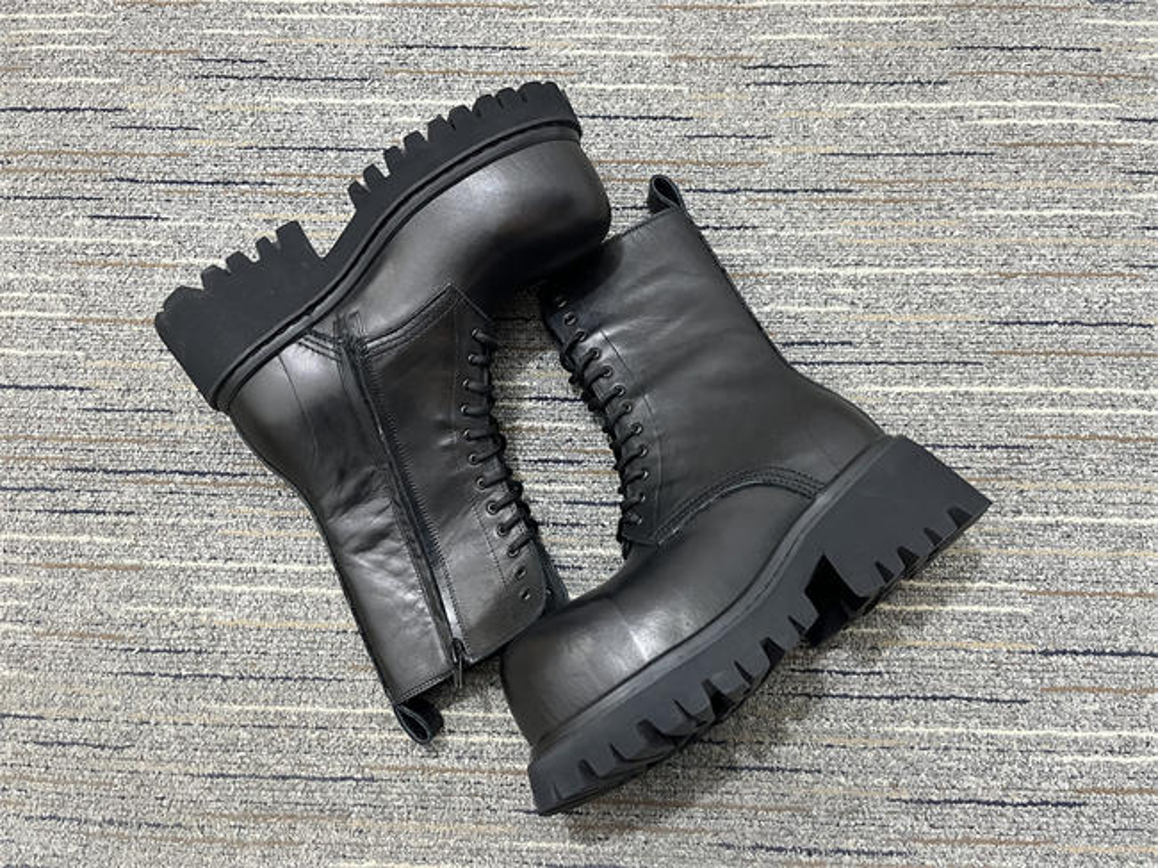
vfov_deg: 53.0
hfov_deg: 67.3
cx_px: 579
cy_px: 434
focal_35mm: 26
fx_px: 869
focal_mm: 5.1
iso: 400
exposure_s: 1/60
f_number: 1.6
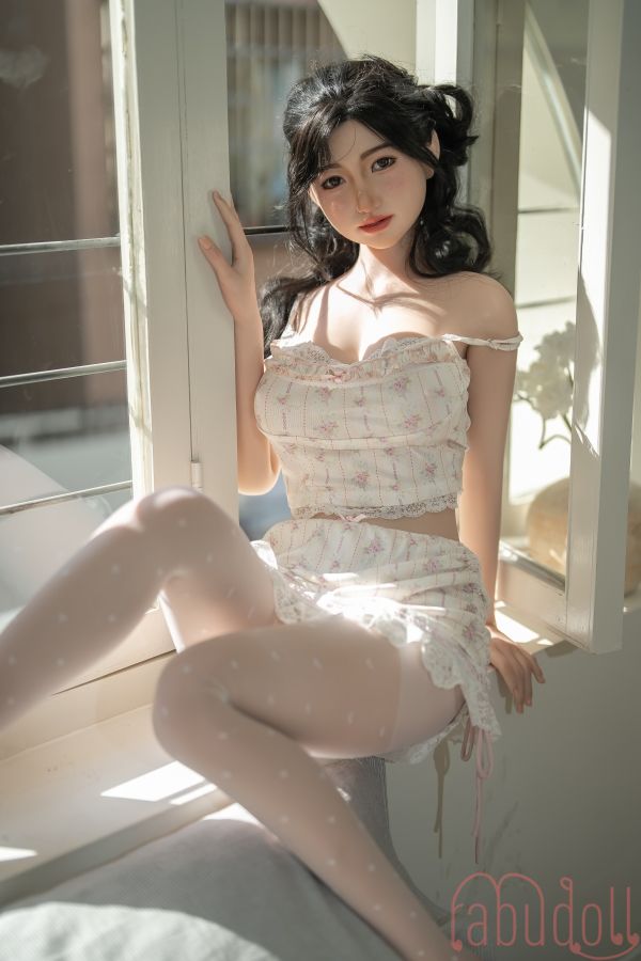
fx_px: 1335
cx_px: 320
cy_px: 480
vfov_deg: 39.6
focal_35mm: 50
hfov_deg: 27.0
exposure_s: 1/3200
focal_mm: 50
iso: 100
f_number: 1.2
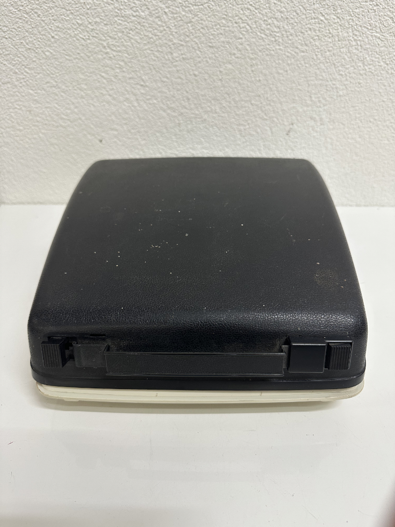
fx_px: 365
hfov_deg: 56.8
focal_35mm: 24
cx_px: 198
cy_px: 264
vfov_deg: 71.6
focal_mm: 6.9
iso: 200
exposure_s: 1/100
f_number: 1.8
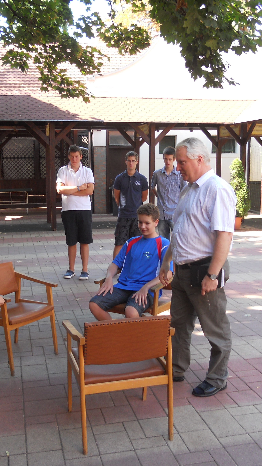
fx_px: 494
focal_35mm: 40
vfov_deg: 50.5
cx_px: 107
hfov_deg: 29.6
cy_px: 234
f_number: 3.2
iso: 80
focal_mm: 4.9
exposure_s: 1/60
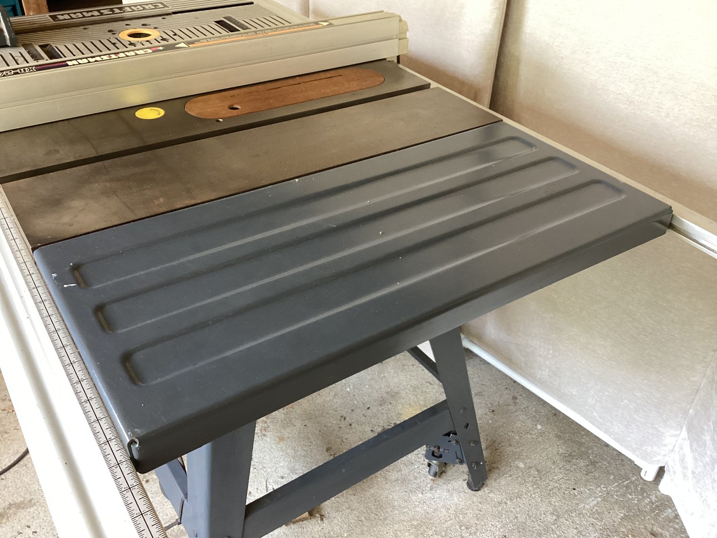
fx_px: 642
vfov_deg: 45.4
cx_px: 358
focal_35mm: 31
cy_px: 269
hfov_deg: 58.3
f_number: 2.4
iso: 160
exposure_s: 1/60
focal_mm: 3.3
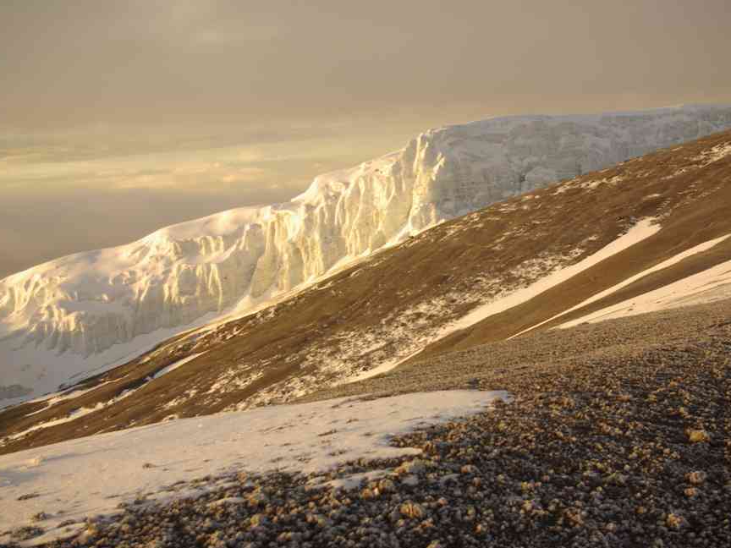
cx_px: 389
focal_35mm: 40
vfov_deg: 36.0
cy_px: 281
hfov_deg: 46.8
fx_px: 845
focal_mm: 24
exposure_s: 1/60
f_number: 4.5
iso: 100
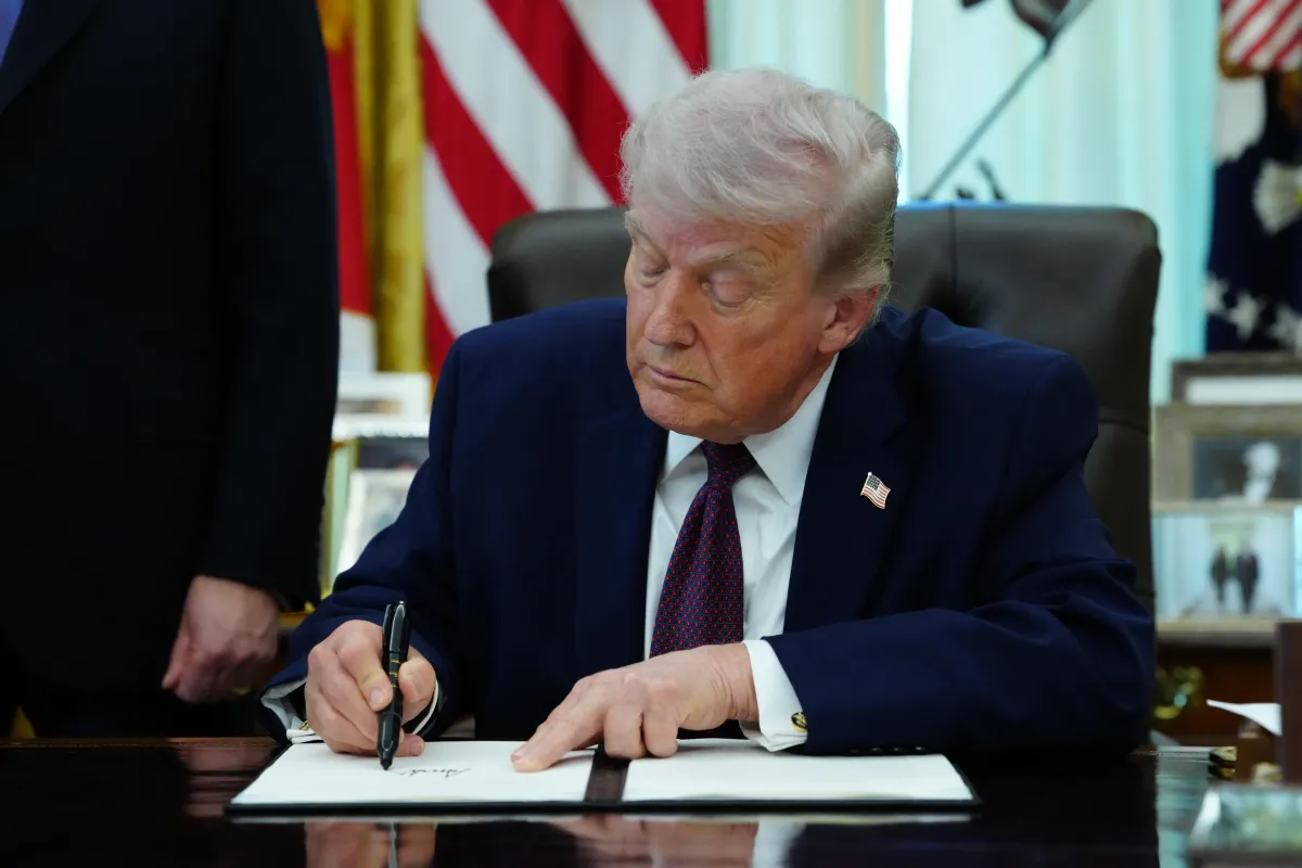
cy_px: 434
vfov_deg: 13.7
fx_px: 3616
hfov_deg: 20.4
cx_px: 651
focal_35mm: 100
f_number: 4
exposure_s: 1/250
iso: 6400
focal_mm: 100
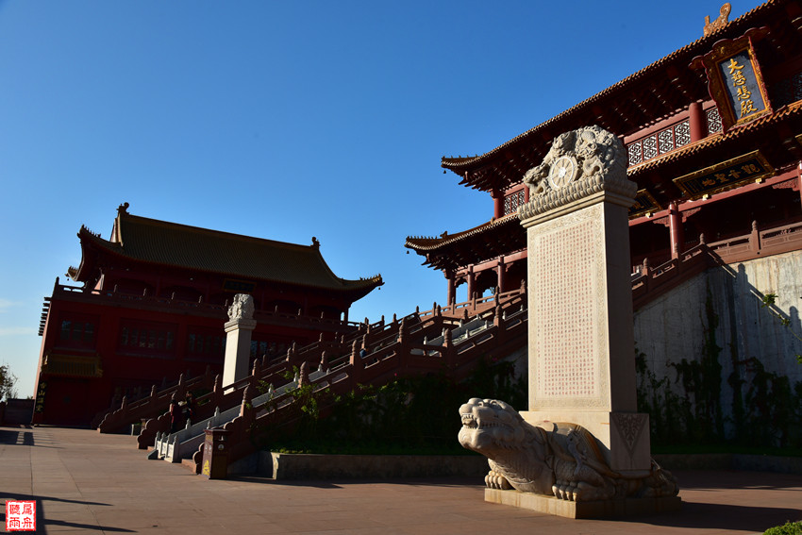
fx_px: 624
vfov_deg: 46.4
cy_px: 268
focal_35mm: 28
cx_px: 401
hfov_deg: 65.5
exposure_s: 1/400
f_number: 11
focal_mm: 28
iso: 400
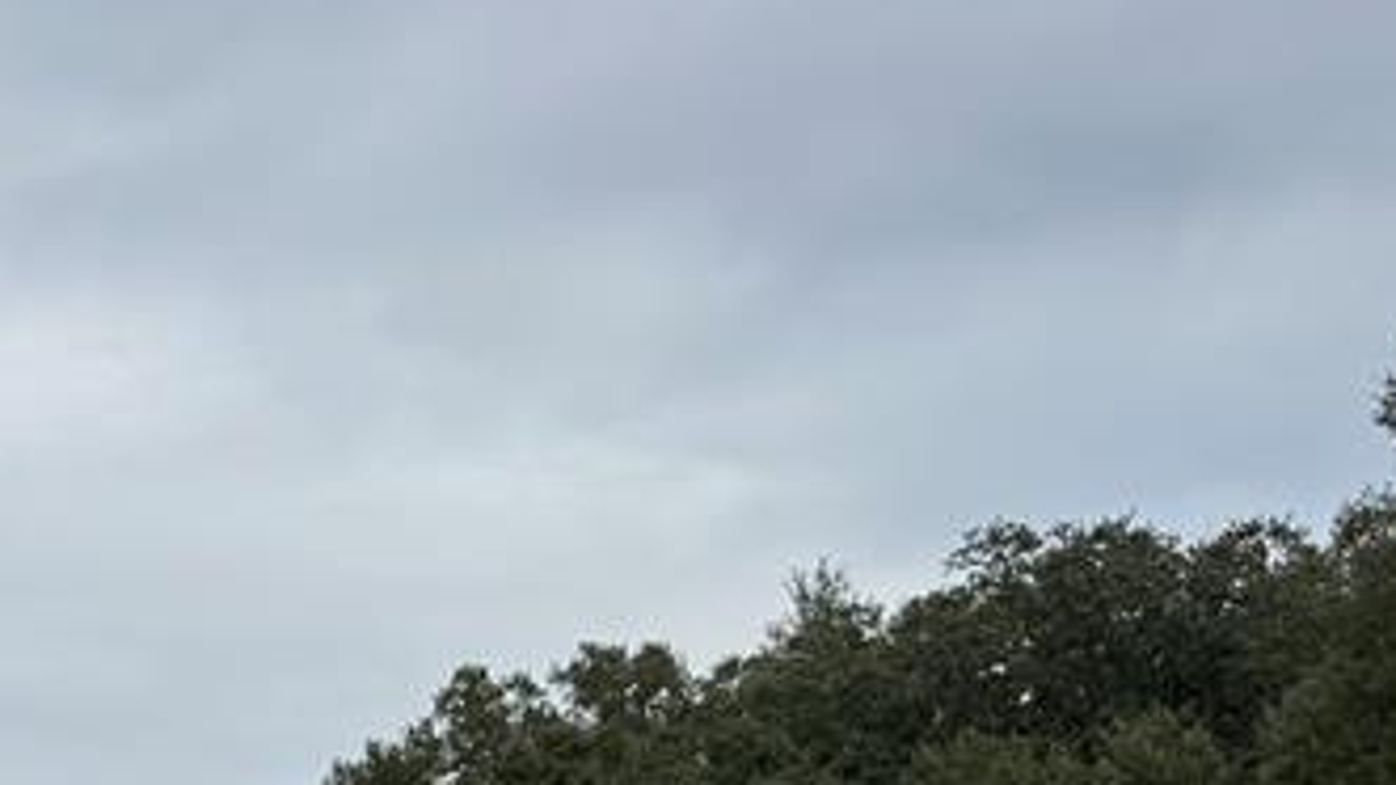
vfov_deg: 13.5
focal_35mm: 81
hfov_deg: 22.5
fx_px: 2998
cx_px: -574
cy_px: 1359
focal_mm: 6.76
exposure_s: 1/3413
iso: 80
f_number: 1.78
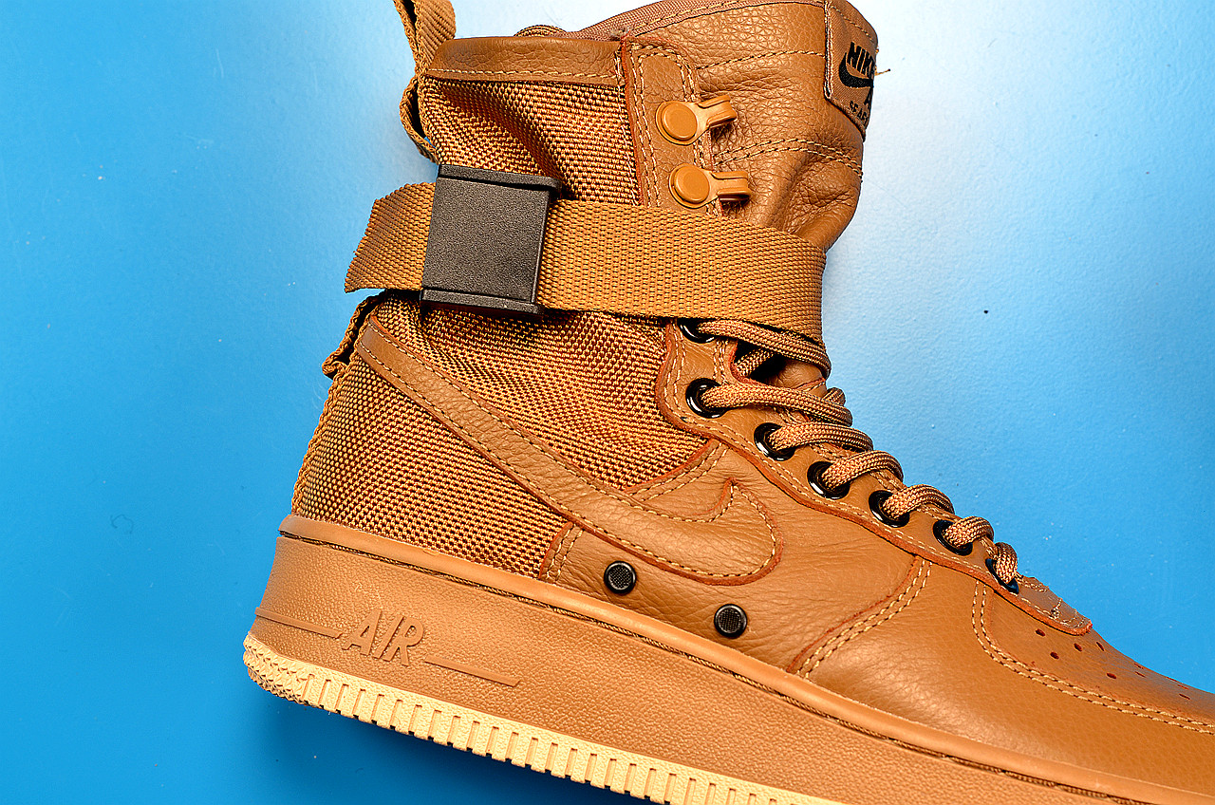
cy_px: 402
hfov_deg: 37.9
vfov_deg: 25.6
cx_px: 608
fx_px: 1768
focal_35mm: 52
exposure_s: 1/100
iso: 250
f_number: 7.1
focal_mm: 35
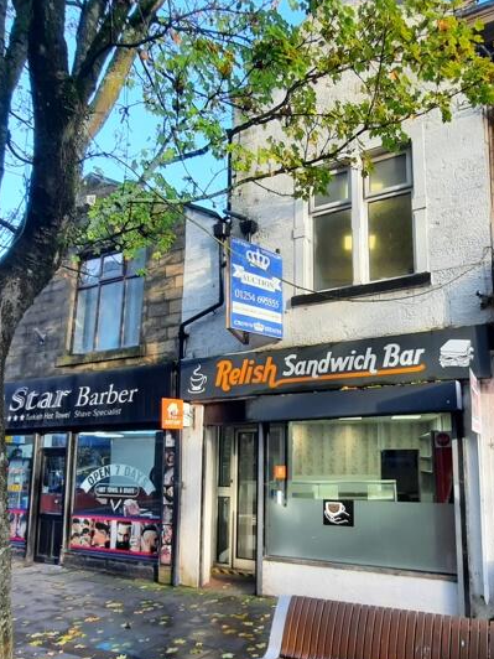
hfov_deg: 54.4
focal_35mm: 25
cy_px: 377
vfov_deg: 69.0
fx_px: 476
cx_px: 302
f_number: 2.2
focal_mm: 1.74
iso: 40
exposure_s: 1/100
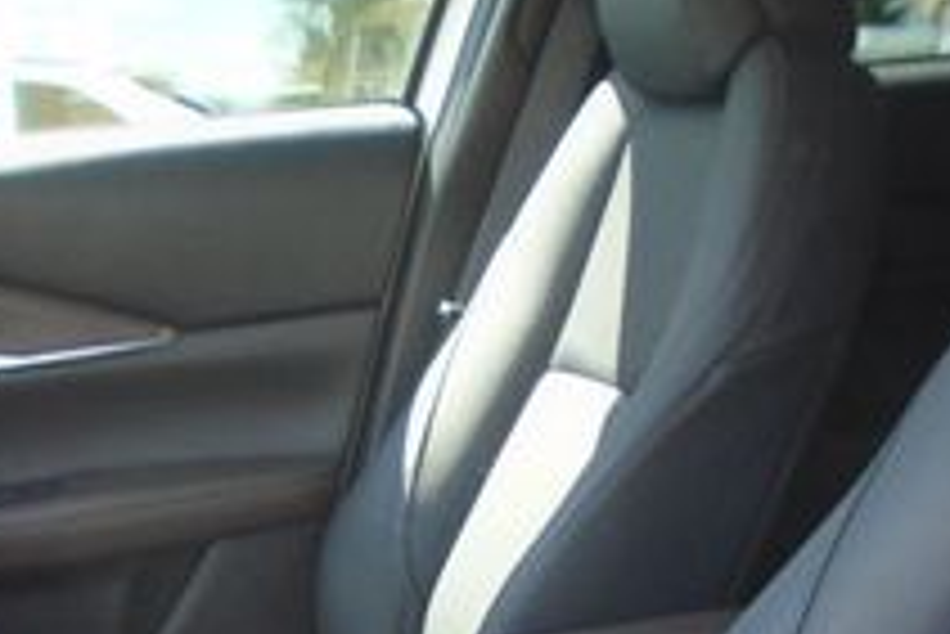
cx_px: 329
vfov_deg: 15.3
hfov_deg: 24.6
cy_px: 971
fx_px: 2165
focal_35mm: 82
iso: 100
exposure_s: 1/60
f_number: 3.2
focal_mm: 4.6
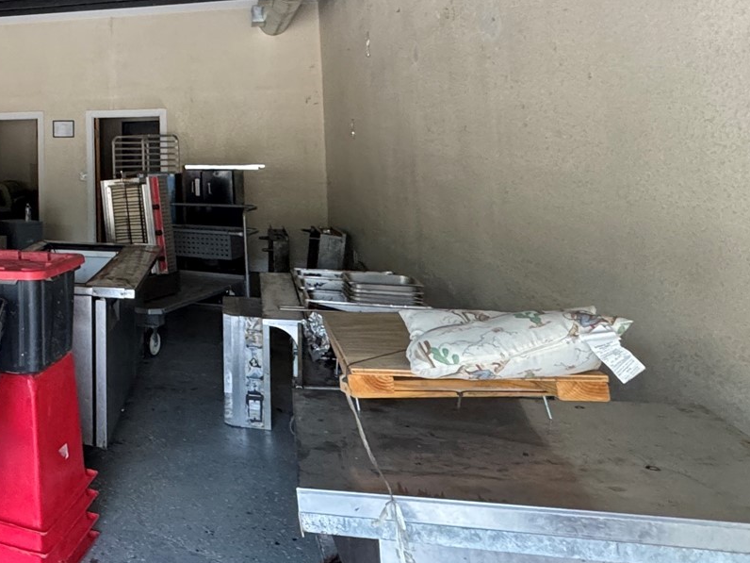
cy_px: 103
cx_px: -43
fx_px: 780
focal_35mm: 36
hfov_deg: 42.3
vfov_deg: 38.0
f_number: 2.2
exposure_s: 1/60
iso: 500
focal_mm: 2.22
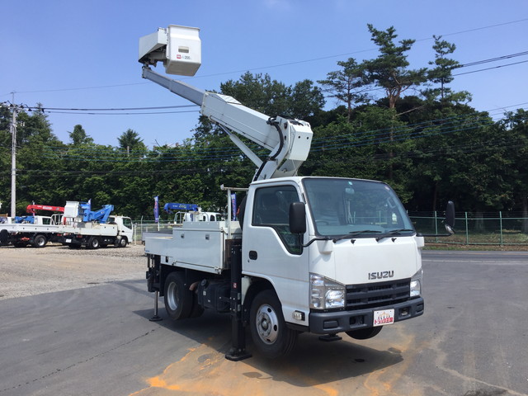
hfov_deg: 61.7
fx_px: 442
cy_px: 198
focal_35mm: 29
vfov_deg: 48.2
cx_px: 264
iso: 32
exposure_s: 1/1276
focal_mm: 4.15
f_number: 2.2
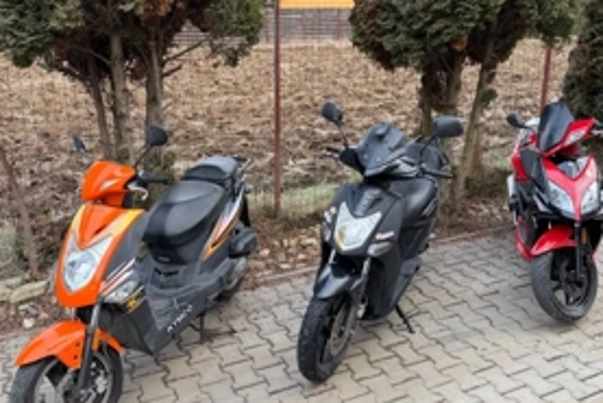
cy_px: 174
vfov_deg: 36.9
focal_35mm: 36
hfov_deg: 53.1
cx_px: 320
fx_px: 603
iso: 125
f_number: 1.78
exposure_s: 1/212
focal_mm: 6.76
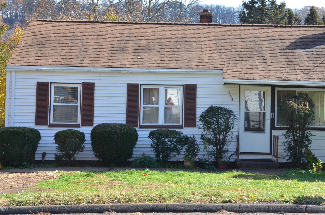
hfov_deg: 22.1
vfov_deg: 14.8
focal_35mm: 92
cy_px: 64
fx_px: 829
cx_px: 200
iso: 800
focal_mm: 42
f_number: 11
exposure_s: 1/500
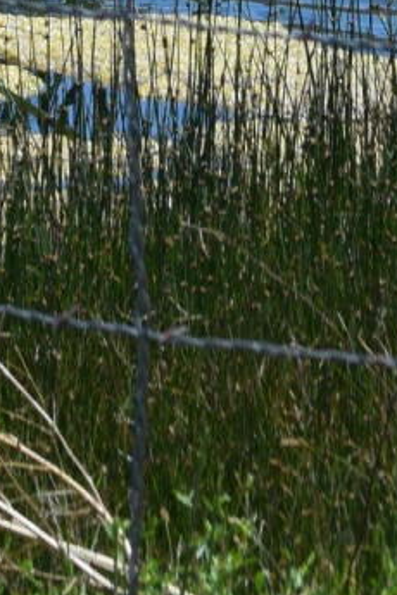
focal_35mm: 479
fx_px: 7921
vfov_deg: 4.2
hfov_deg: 2.8
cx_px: -667
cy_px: -1069
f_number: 10
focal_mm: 55
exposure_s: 1/400
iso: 200
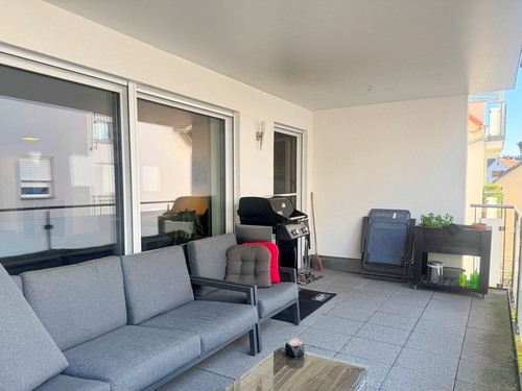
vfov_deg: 56.8
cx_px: 261
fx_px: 362
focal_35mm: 24
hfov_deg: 71.6
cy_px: 196
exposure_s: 1/350
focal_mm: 6.76
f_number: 1.78
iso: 80
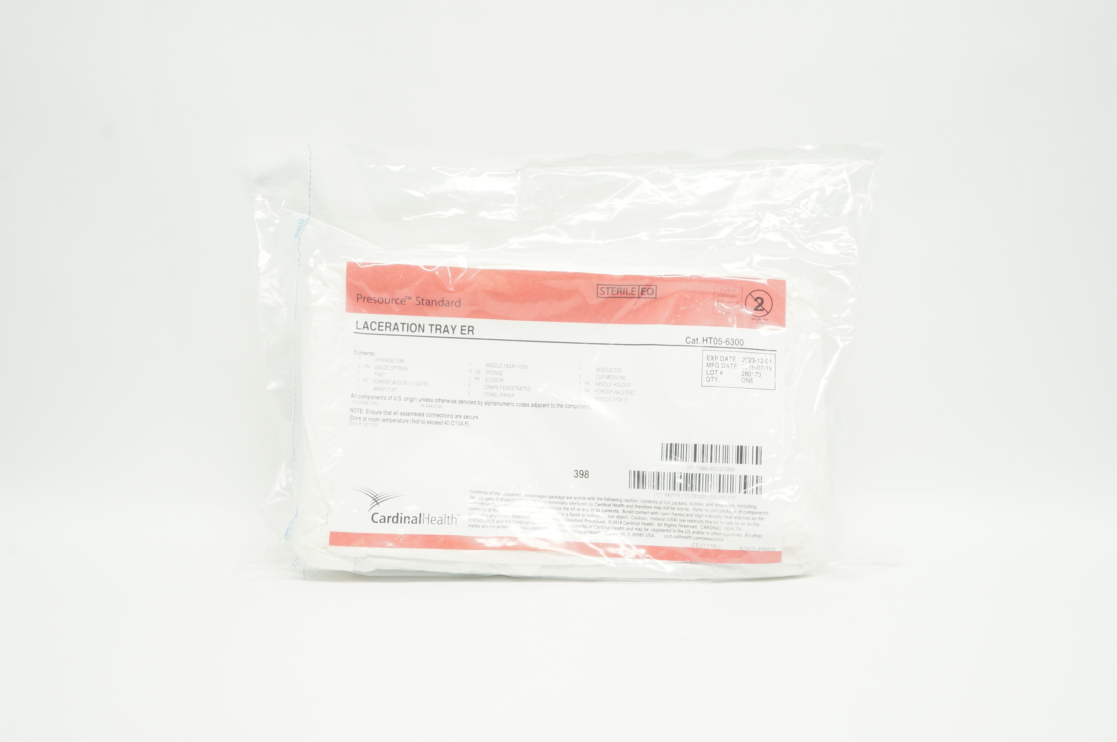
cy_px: 371
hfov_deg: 53.2
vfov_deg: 36.8
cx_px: 558
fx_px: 1116
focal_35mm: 36
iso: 400
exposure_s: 1/15
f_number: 11
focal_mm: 24
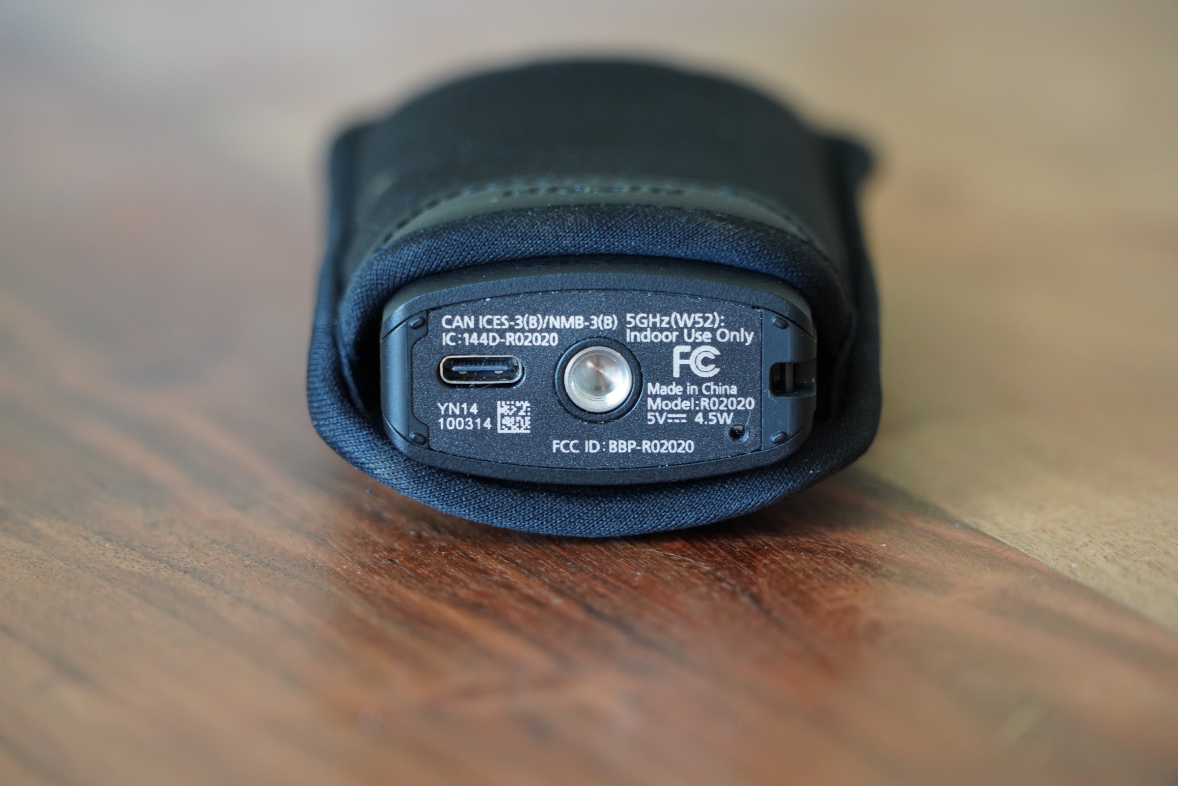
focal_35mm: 240
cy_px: 393
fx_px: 7853
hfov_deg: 8.6
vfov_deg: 5.7
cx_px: 589
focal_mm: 240
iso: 1600
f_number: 6.3
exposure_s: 1/40
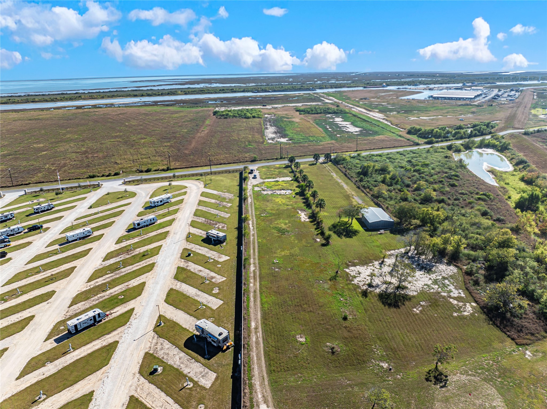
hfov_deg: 71.6
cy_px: 204
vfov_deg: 56.8
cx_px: 274
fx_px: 379
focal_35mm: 24
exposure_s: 1/2500
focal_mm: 12.29
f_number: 2.8
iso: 100
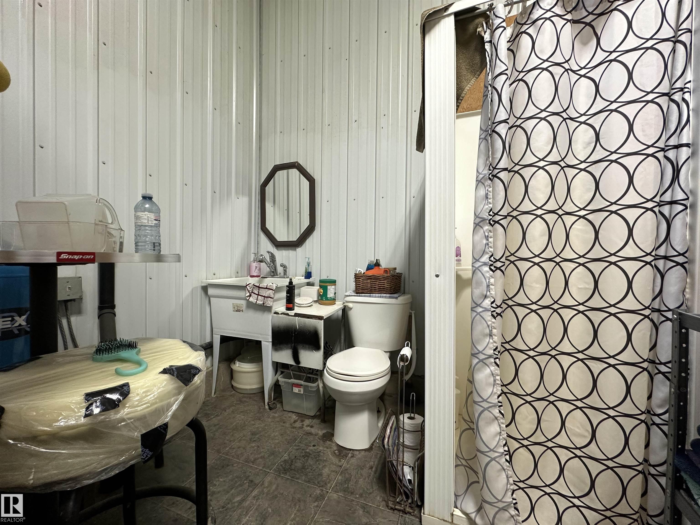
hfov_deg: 102.1
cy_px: 262
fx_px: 283
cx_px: 350
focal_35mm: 14
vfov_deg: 85.7
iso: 160
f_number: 2.2
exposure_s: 1/60
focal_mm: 2.22
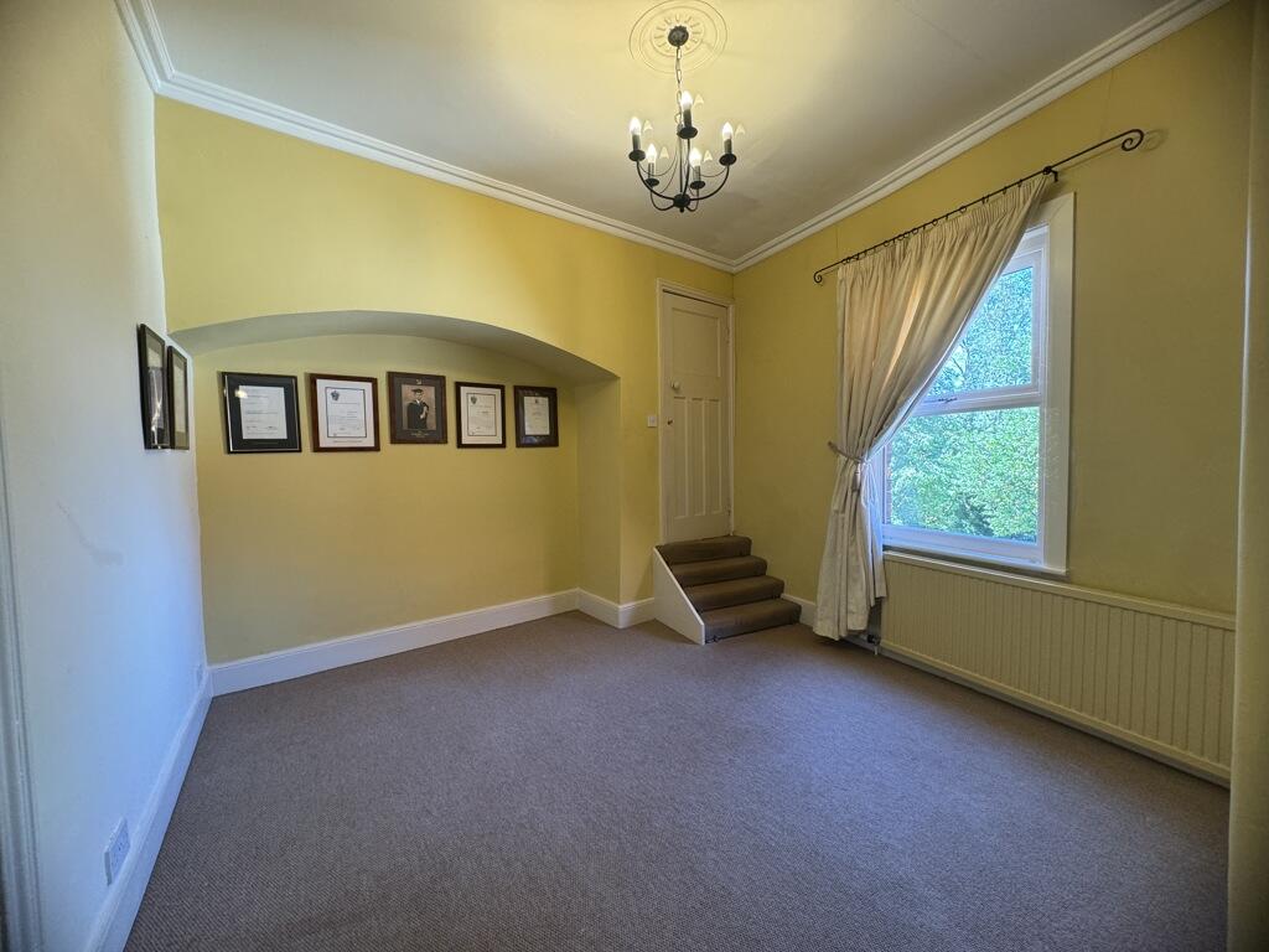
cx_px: 634
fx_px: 513
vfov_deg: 85.7
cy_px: 476
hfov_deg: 102.1
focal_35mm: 14
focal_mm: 2.22
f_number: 2.2
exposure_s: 1/50
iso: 160
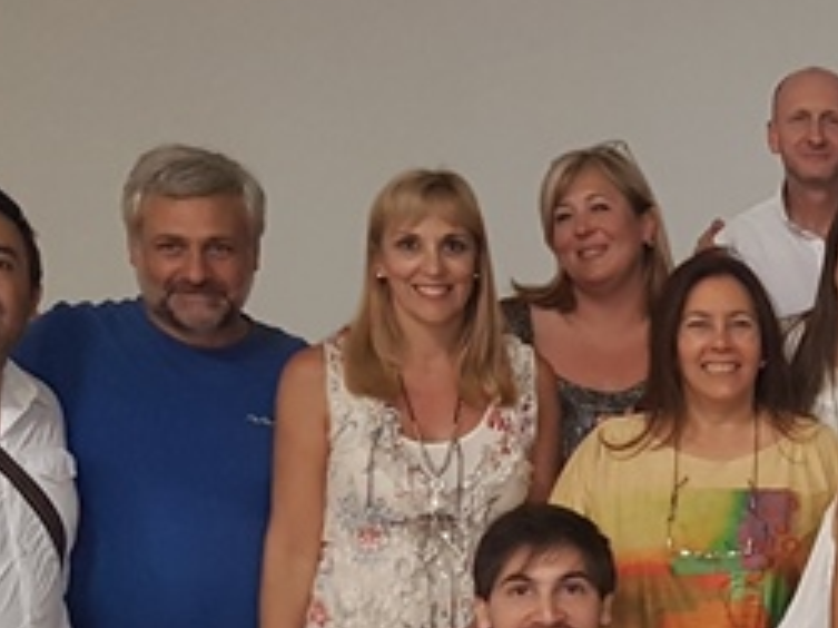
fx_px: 2008
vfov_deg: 17.7
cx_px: 1045
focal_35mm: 83
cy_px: 468
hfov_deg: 21.6
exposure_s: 1/33
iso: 200
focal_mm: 4.2
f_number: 1.7
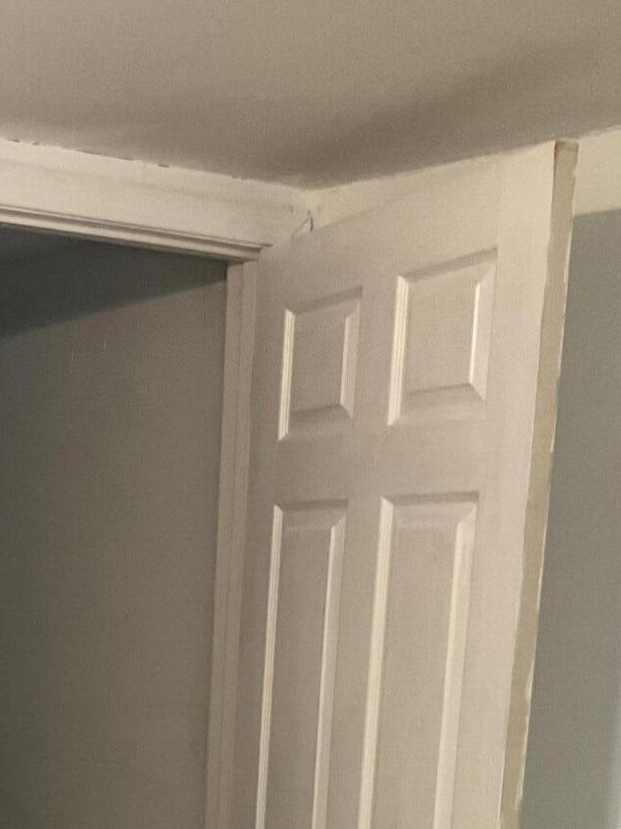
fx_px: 1652
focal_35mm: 69
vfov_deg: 25.9
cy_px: 928
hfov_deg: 20.4
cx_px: -51
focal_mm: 3
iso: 100
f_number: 1.8
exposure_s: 1/60
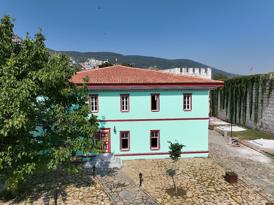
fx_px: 190
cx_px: 137
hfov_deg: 71.6
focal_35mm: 24
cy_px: 102
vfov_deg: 56.7
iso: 120
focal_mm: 12.29
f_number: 2.8
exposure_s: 1/2500
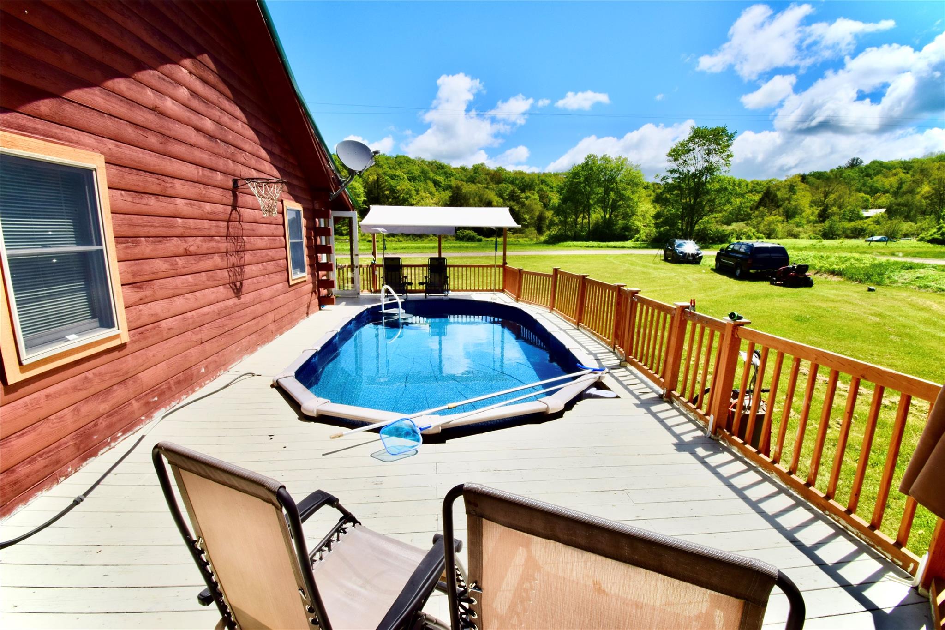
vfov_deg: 77.3
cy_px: 315
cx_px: 472
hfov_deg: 100.4
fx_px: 394
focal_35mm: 15
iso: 180
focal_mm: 10
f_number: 22
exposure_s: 1/125
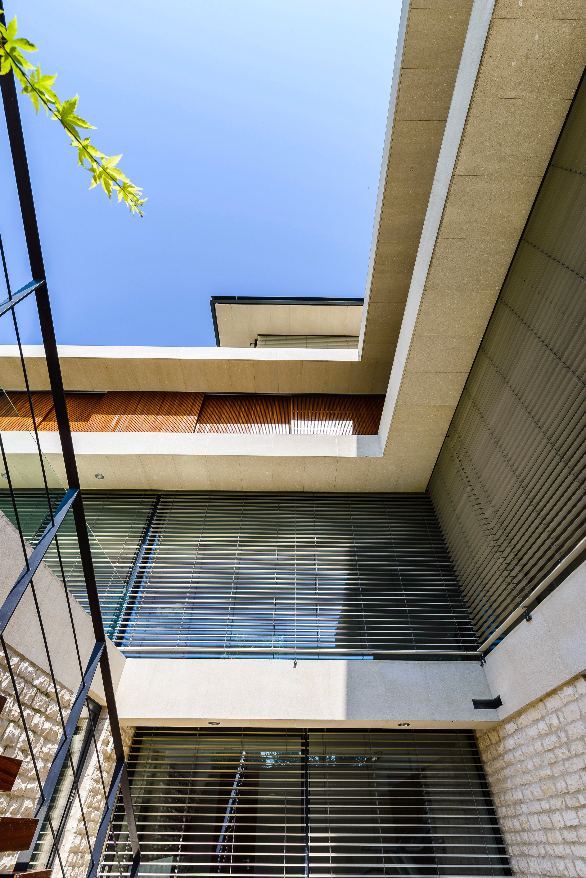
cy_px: 439
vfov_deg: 100.4
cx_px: 293
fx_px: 366
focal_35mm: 15
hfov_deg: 77.4
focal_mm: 15
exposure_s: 1/200
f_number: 9
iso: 100
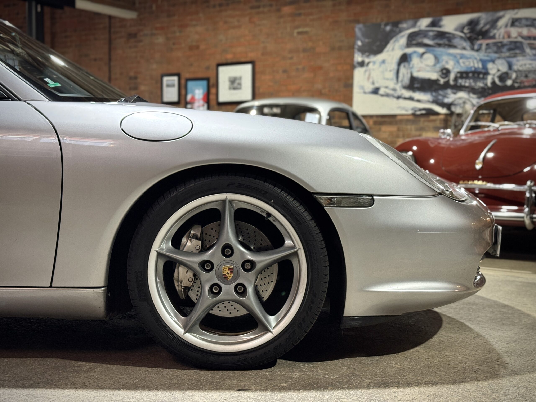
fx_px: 743
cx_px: 268
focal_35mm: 48
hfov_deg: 39.7
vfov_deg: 30.3
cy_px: 201
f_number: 1.78
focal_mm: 6.76
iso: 200
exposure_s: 1/33
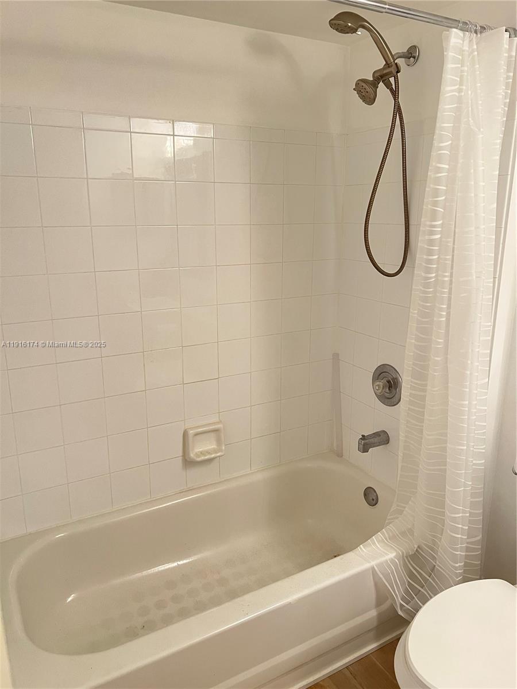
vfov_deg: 67.3
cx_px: 258
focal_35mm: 26
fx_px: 518
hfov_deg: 53.1
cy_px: 344
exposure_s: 1/60
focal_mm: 5.7
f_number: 1.5
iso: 320
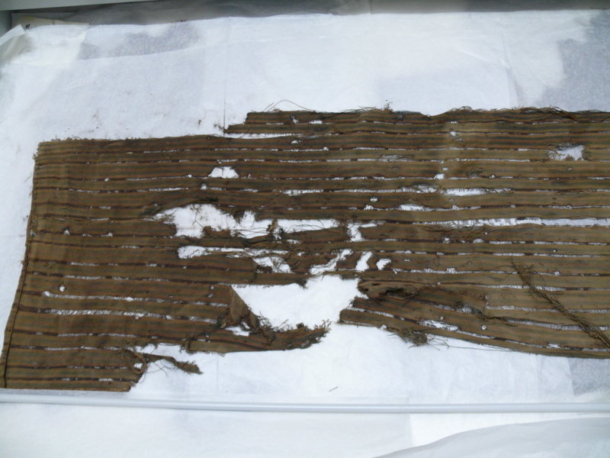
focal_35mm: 35
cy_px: 229
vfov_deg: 40.7
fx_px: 617
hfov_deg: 52.6
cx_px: 305
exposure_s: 1/10
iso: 200
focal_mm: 7.4
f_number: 2.8
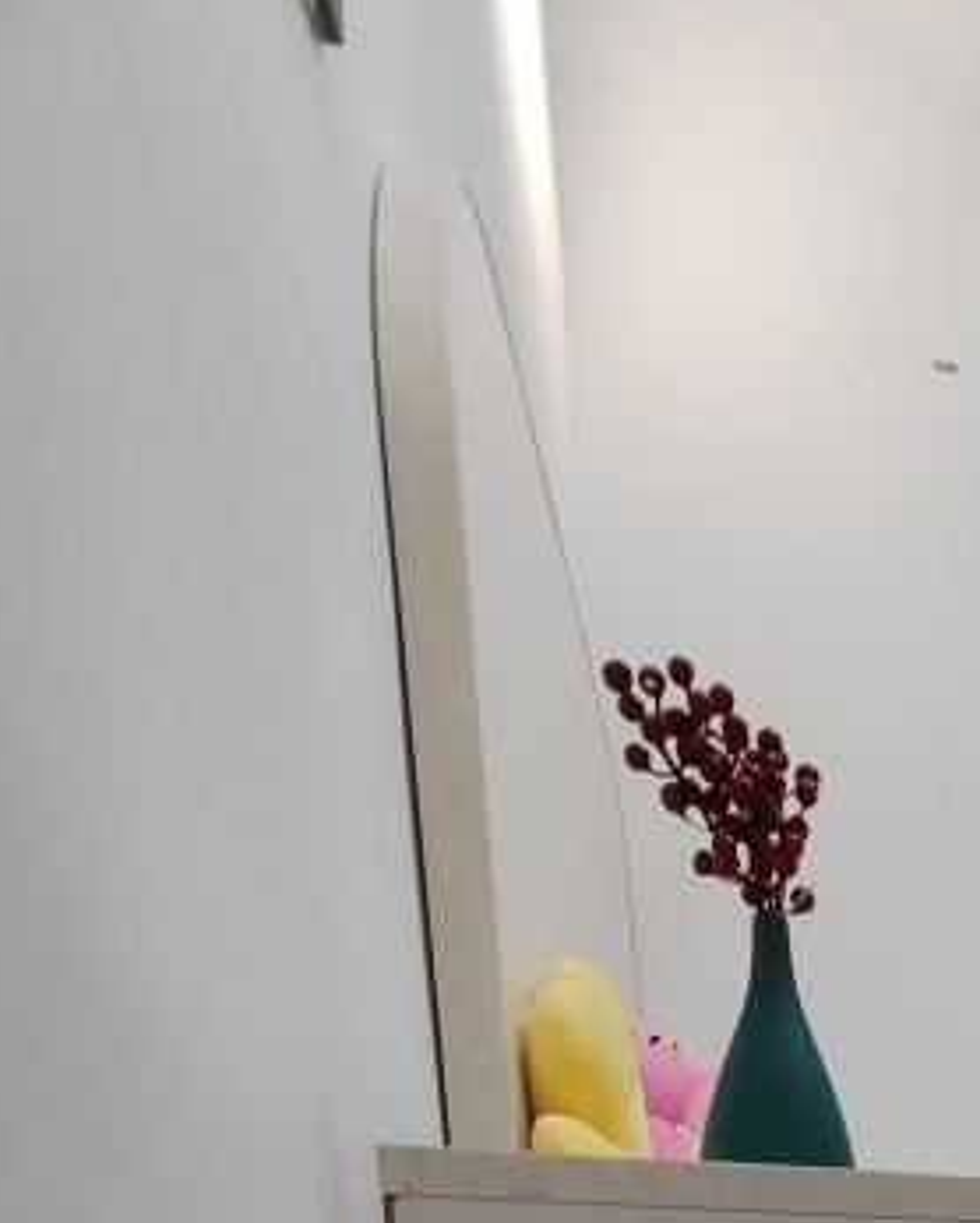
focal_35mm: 39
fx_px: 1413
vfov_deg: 32.1
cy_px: 1676
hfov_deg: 31.7
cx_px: 1184
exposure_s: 1/50
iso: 400
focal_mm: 2.17
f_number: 2.2
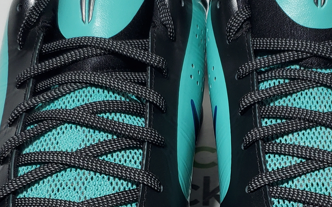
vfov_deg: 15.7
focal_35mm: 82
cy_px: 199
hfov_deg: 24.9
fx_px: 742
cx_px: 250
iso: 50
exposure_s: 1/492
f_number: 1.5
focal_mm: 4.3
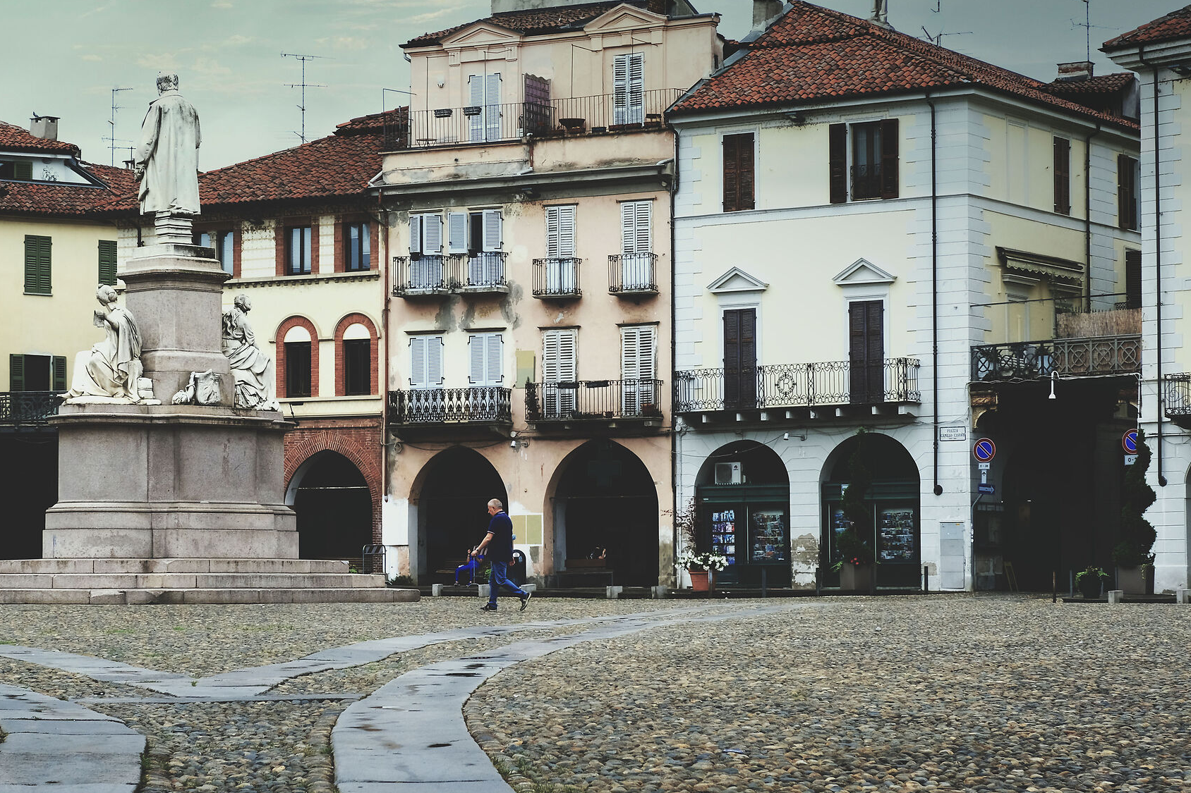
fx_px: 3010
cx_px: 550
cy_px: 402
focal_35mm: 91
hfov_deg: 22.4
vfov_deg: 15.0
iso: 160
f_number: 8
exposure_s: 1/250
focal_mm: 42.7
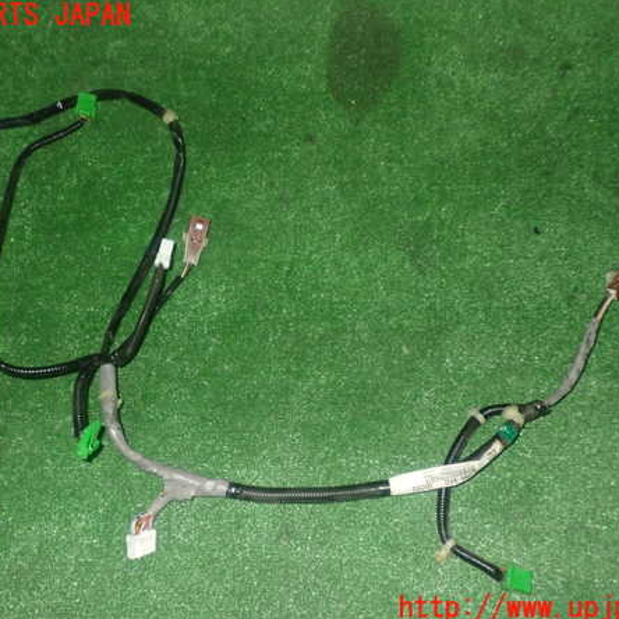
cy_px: 312
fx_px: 870
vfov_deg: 39.2
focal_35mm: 43
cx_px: 296
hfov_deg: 39.2
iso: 1000
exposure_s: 1/40
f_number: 7.1
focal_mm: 6.37
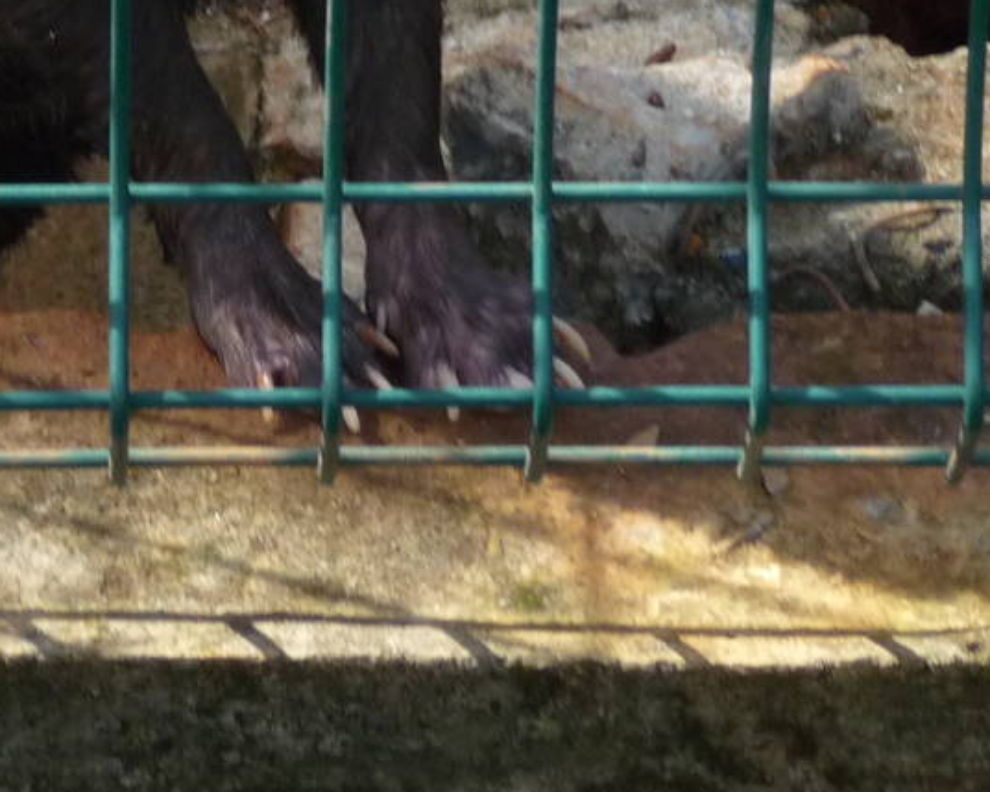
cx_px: 227
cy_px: -244
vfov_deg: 5.1
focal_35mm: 300
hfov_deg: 6.4
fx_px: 8792
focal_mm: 17.5
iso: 200
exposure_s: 1/200
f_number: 4.7
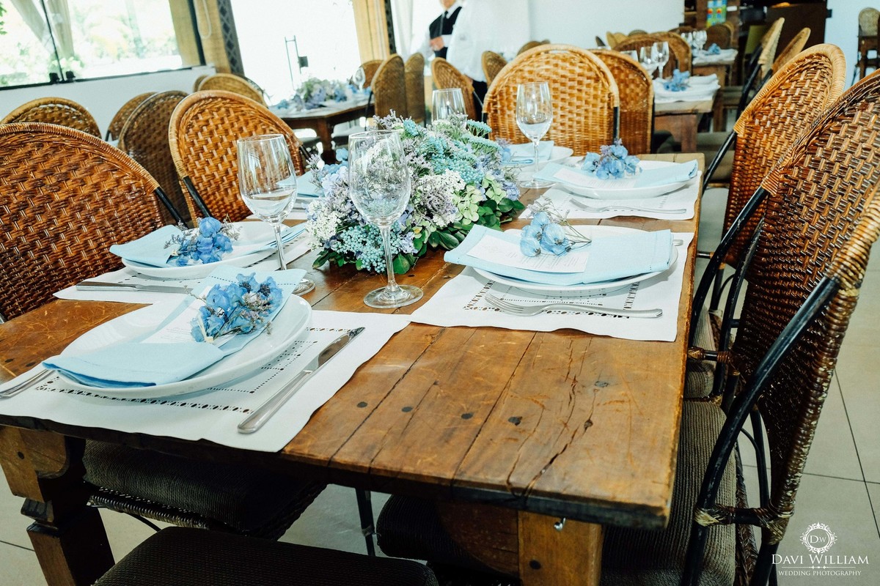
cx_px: 440
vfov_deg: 47.9
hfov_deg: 67.4
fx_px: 660
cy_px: 293
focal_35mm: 27
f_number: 4
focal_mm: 18
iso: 1000
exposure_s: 1/160
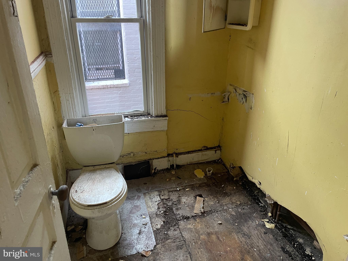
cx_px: 174
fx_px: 261
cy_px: 130
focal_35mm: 26
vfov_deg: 53.1
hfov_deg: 67.3
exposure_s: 1/60
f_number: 1.6
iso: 250
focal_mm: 4.2
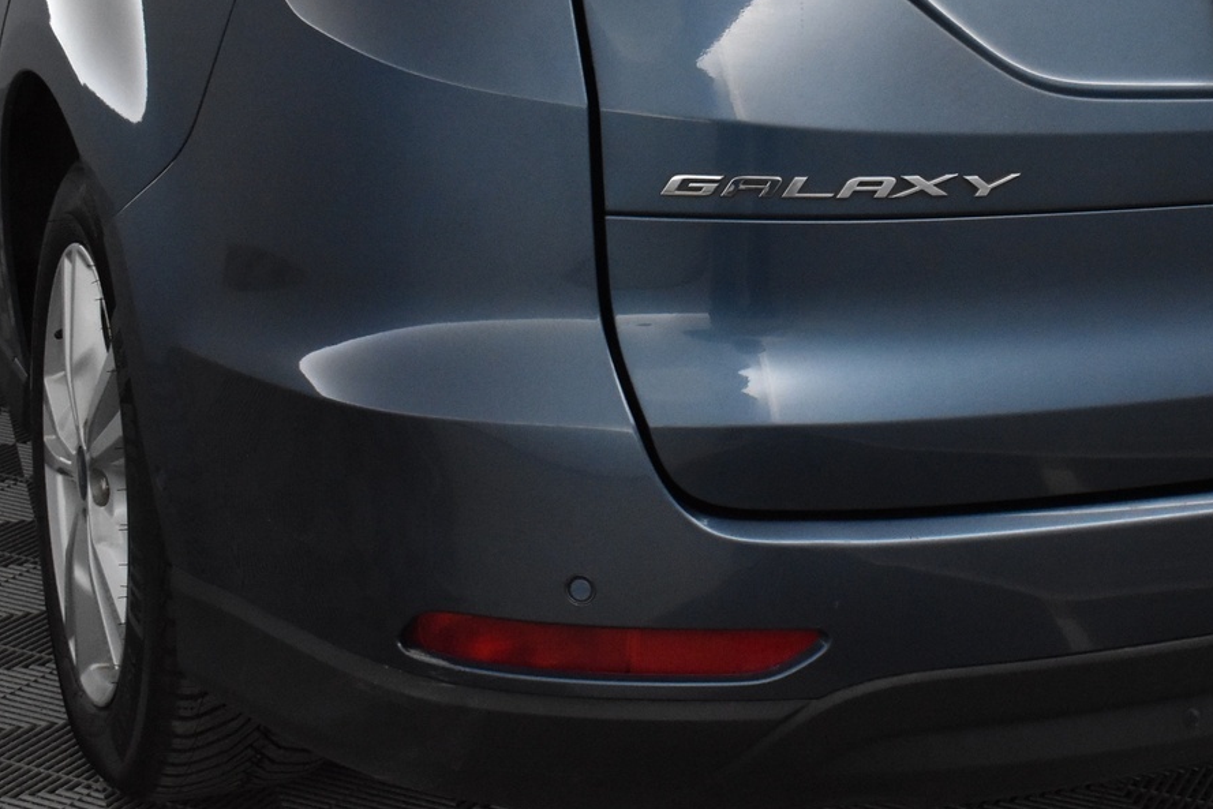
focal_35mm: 71
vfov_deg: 19.0
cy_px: 153
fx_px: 2393
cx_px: 993
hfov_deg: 27.8
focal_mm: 26
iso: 3200
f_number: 6.3
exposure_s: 1/160
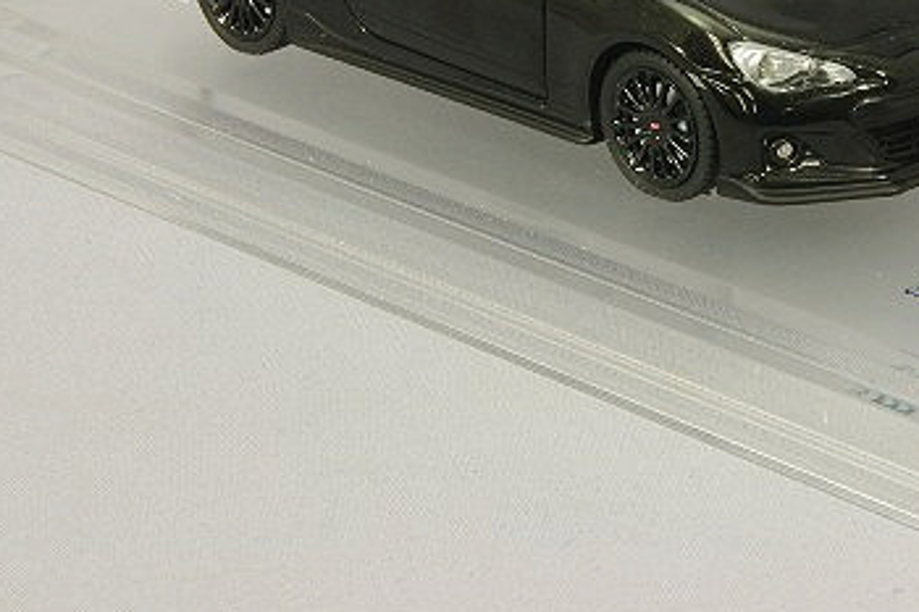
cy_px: 91
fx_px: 5230
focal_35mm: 205
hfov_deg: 10.0
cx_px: 743
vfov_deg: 6.7
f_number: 32
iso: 400
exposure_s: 1
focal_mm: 75
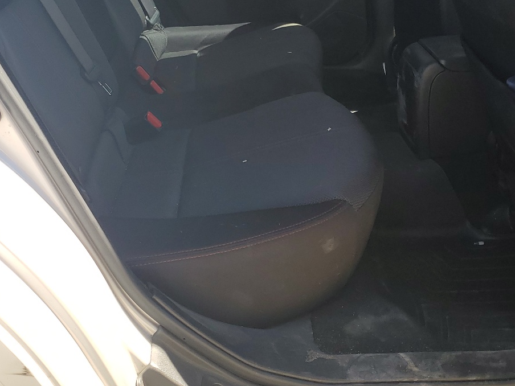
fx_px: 684
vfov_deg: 30.7
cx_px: 247
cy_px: 72
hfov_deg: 41.2
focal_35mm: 46
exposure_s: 1/476
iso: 50
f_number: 1.5
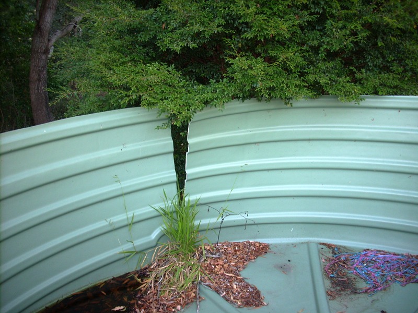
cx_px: 209
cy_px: 156
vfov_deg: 38.7
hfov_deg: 50.1
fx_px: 447
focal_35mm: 37
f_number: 2.8
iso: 64
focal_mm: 6.2
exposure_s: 1/30
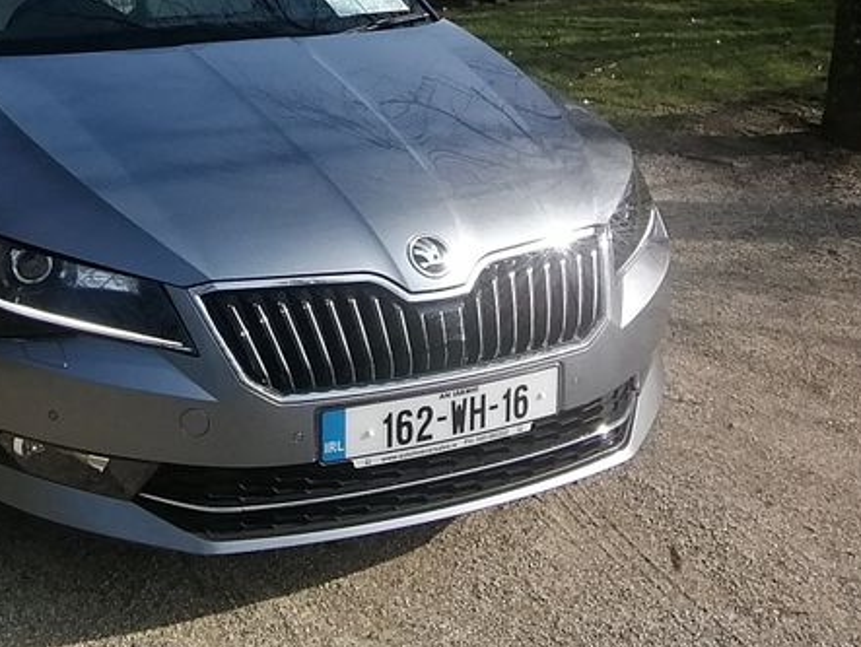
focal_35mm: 23
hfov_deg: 71.8
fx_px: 573
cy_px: 278
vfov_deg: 58.7
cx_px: 290
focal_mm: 2.7
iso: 50
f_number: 2.4
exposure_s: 1/769
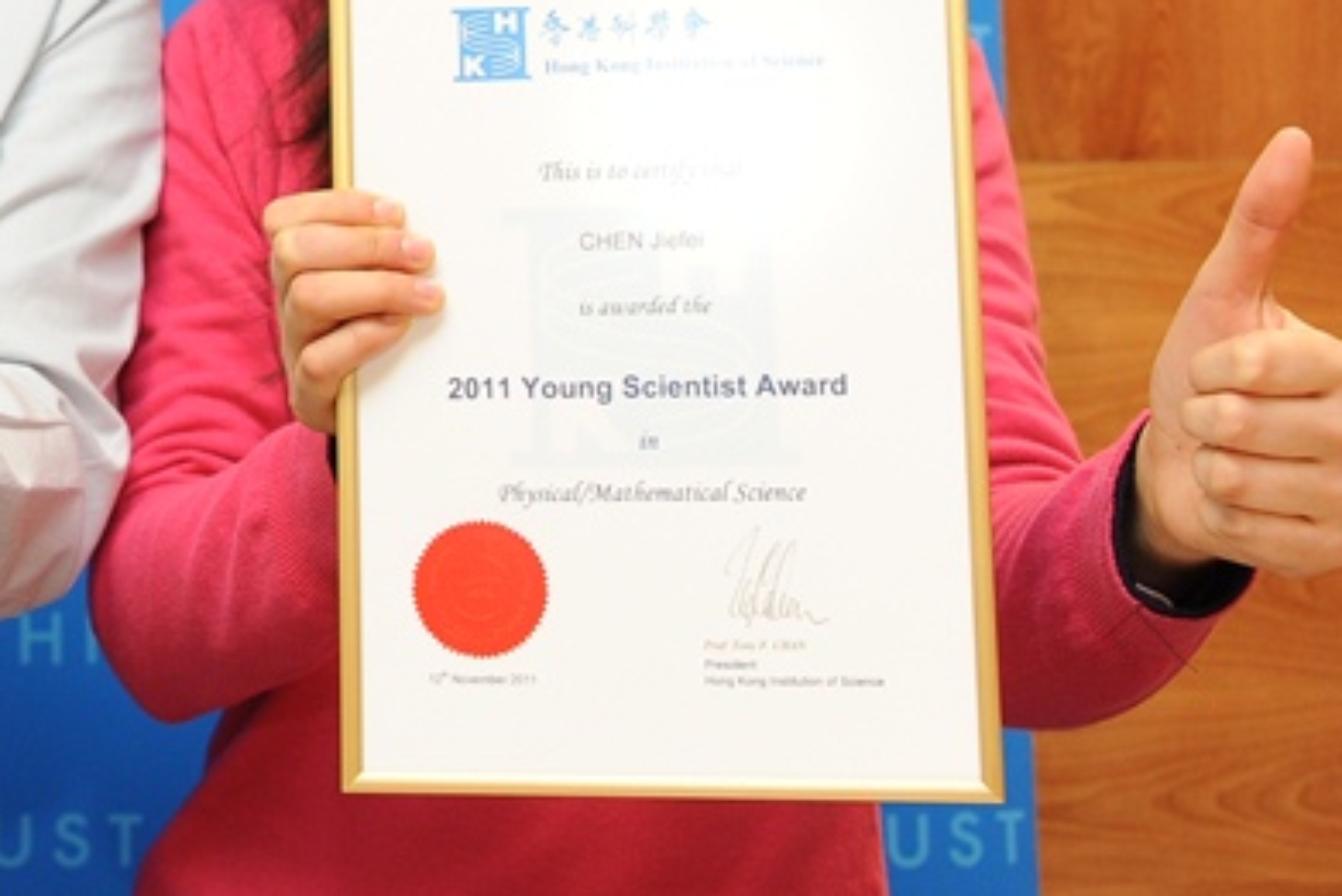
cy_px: -31
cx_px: 10
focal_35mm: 89
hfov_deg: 22.0
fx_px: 3319
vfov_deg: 15.1
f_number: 5.6
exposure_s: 1/100
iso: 1000
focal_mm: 34
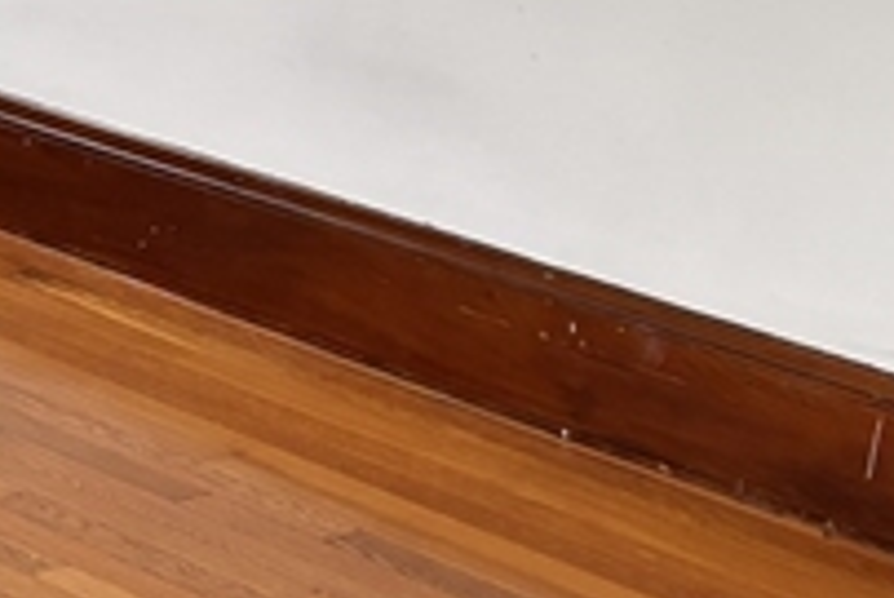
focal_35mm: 137
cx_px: -978
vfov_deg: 9.8
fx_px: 3404
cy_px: -164
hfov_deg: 12.8
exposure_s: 1/120
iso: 125
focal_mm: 5.96
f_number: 1.6
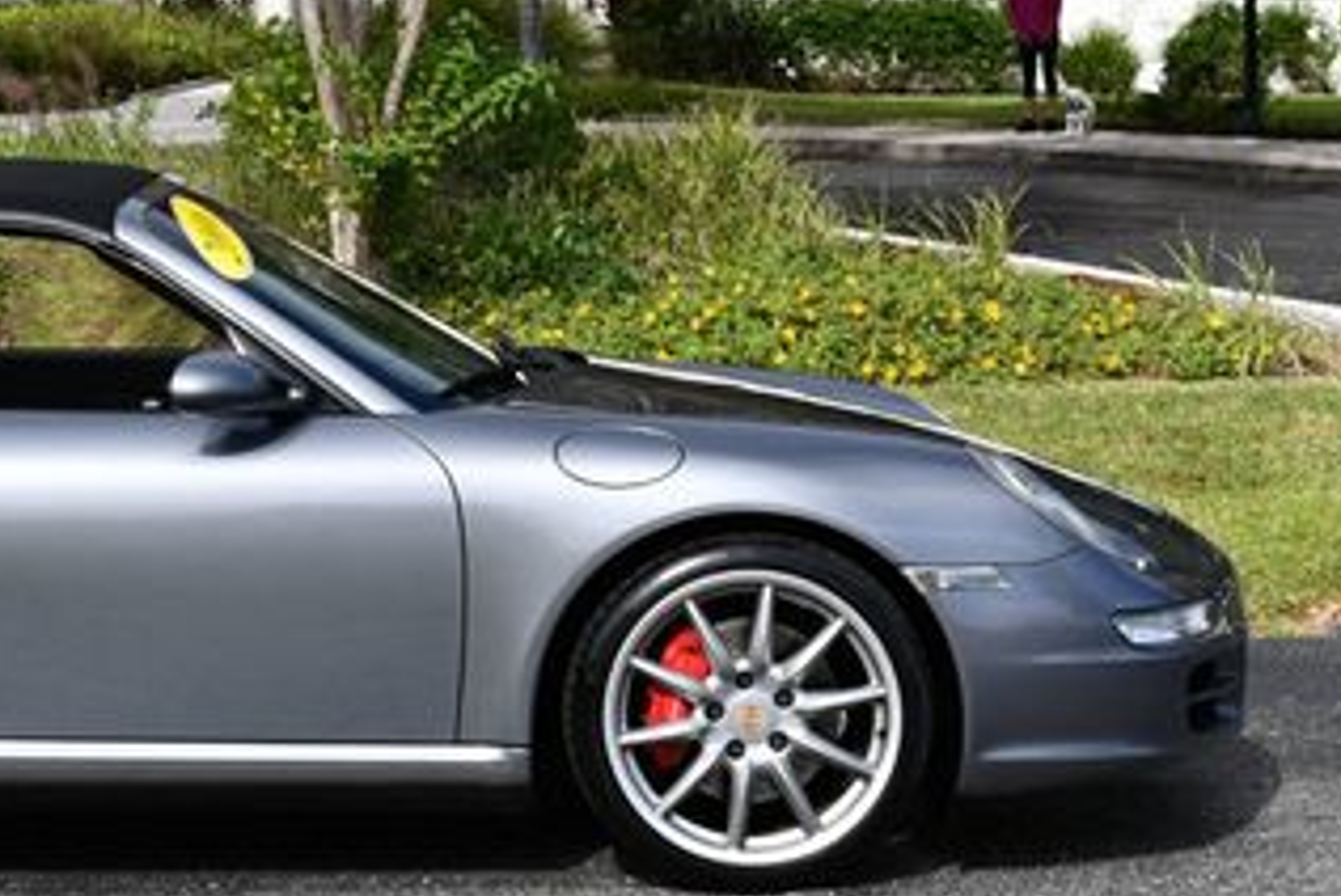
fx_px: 4362
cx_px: 51
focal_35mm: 117
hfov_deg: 17.1
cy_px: 190
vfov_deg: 11.7
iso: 100
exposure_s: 1/250
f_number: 8
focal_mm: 29
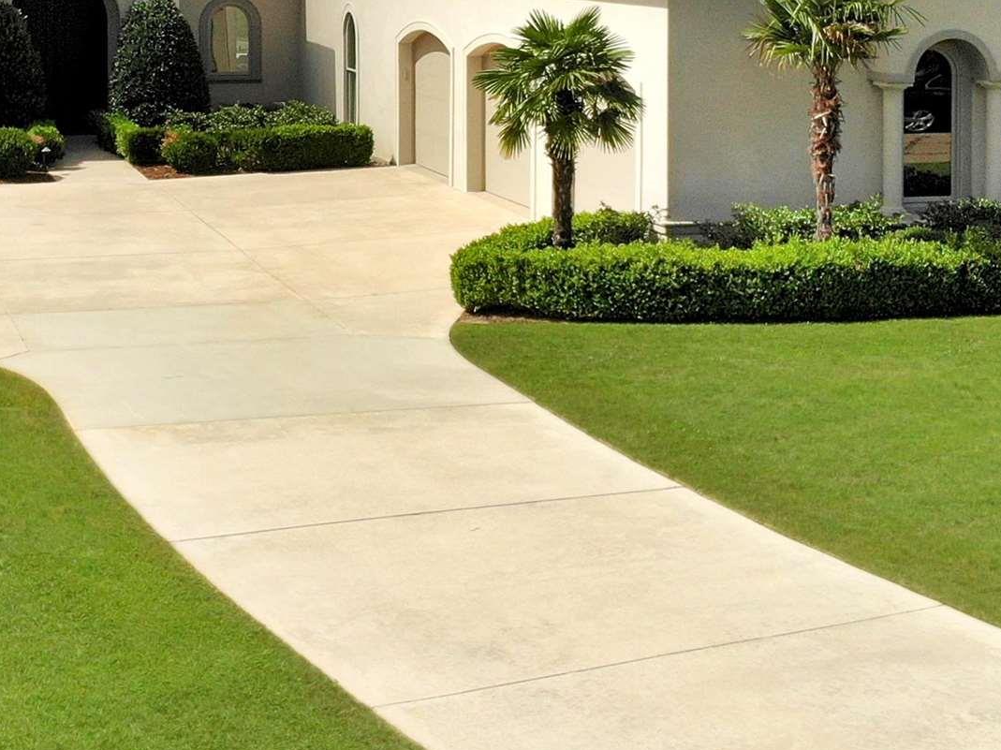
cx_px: 311
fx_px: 1995
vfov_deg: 21.0
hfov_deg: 27.9
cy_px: 148
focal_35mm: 69
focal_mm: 4.5
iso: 100
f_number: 2.8
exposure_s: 1/1409
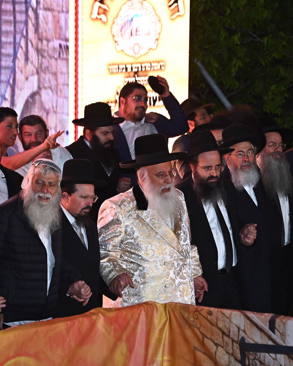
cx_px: 142
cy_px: 183
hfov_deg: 6.8
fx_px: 2450
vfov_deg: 8.6
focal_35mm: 226
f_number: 5.6
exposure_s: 1/125
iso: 1600
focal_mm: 160
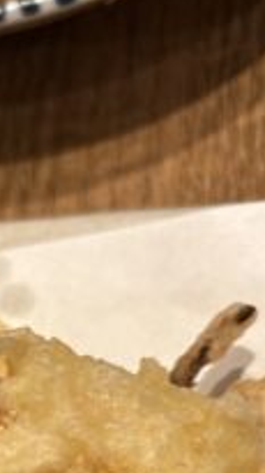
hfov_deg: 12.0
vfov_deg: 21.5
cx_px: -219
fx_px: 1152
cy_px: 571
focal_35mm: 92
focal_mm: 5.96
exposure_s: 1/60
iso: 80
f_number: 1.6
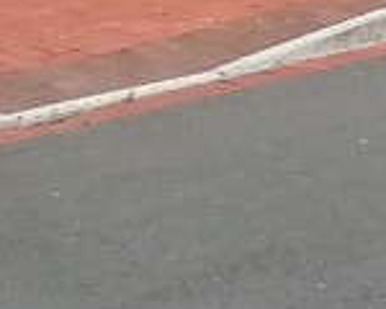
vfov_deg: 6.5
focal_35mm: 203
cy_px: -806
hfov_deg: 9.4
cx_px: 471
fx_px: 2319
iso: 50
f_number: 2.2
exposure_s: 1/1590
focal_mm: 3.21
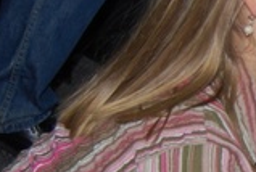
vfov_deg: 7.7
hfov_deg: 10.9
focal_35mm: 180
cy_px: 153
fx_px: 1284
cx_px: 411
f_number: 3.8
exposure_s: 1/60
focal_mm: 20
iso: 200
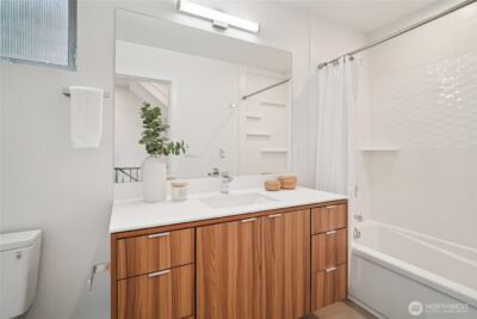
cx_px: 238
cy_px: 160
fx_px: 212
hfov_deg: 96.7
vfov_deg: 73.8
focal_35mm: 16
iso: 1600
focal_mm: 16
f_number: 8
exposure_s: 1/50
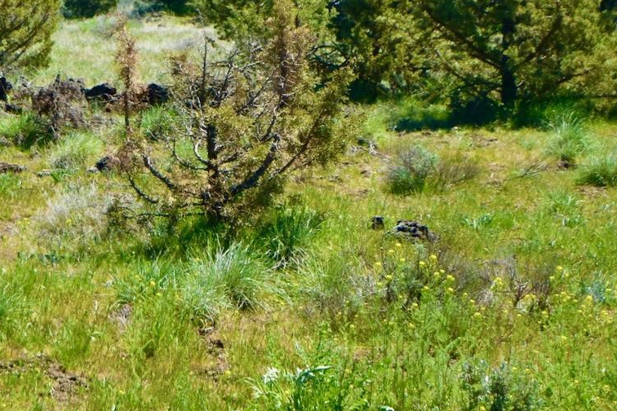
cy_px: -54
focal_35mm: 119
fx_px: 2039
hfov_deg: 16.8
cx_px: -9
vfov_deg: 11.3
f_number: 4.5
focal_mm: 24
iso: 200
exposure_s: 1/1250
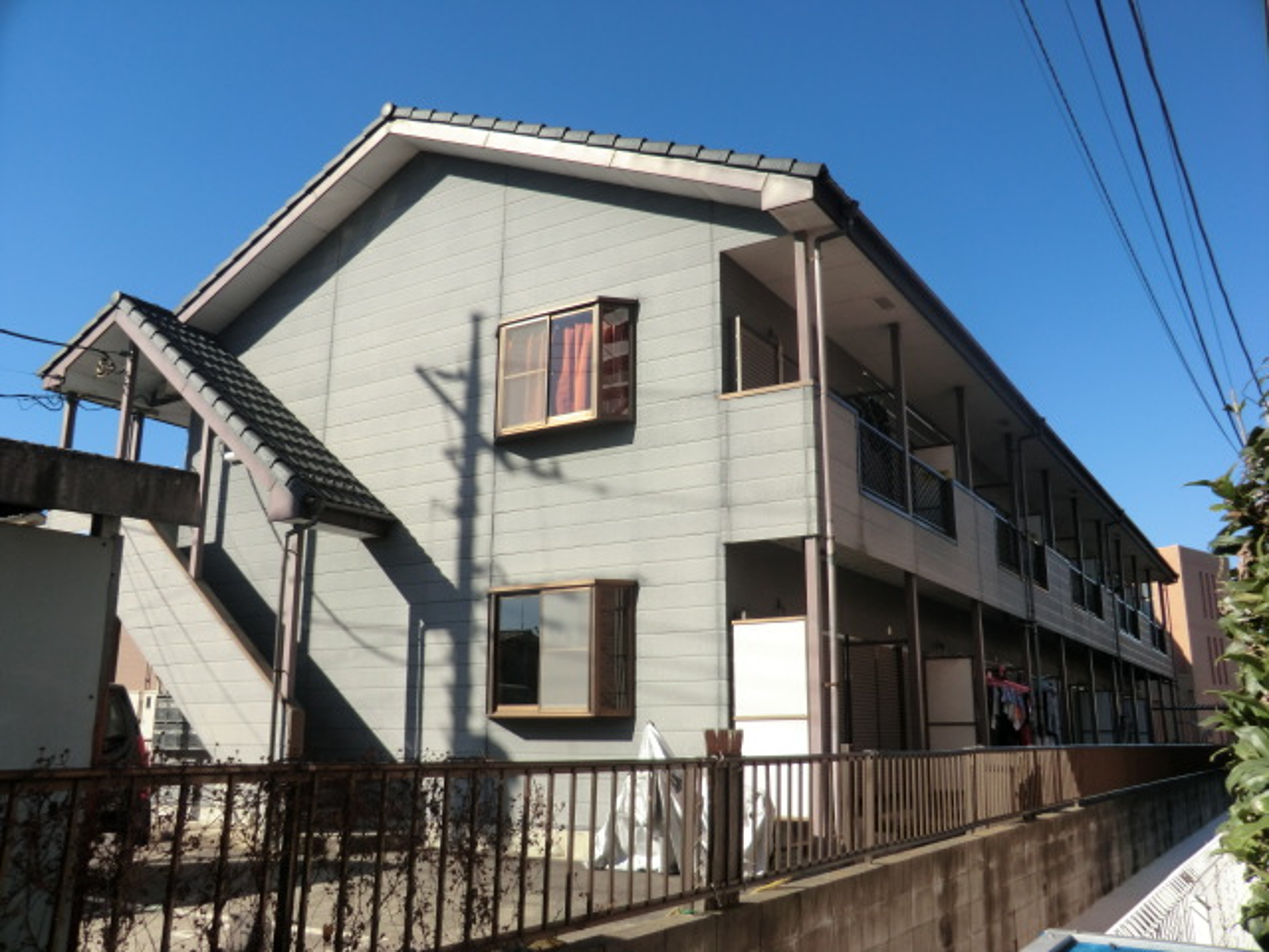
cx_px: 634
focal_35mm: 29
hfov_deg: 61.7
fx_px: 1063
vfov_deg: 48.2
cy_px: 476
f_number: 3.5
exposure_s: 1/800
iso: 80
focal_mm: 5.2
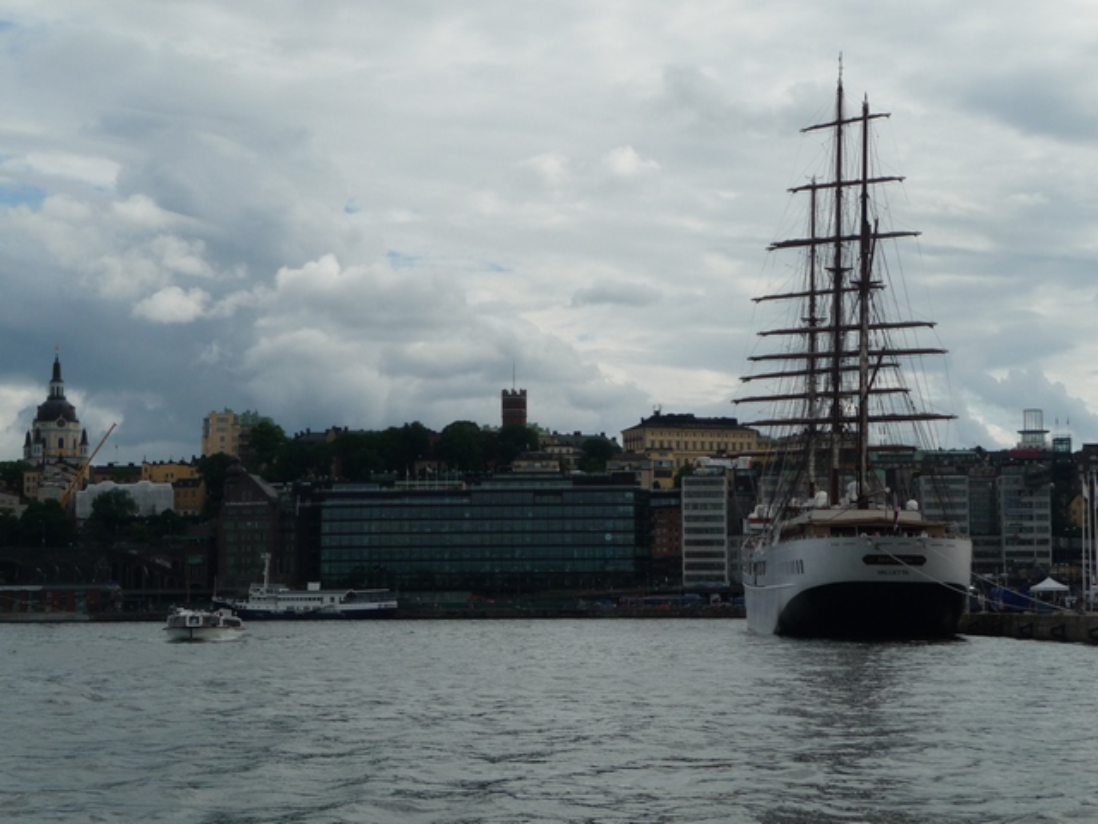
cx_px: 549
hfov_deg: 25.3
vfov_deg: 19.1
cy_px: 412
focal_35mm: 77
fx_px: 2442
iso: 100
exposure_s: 1/250
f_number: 11
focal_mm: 13.1
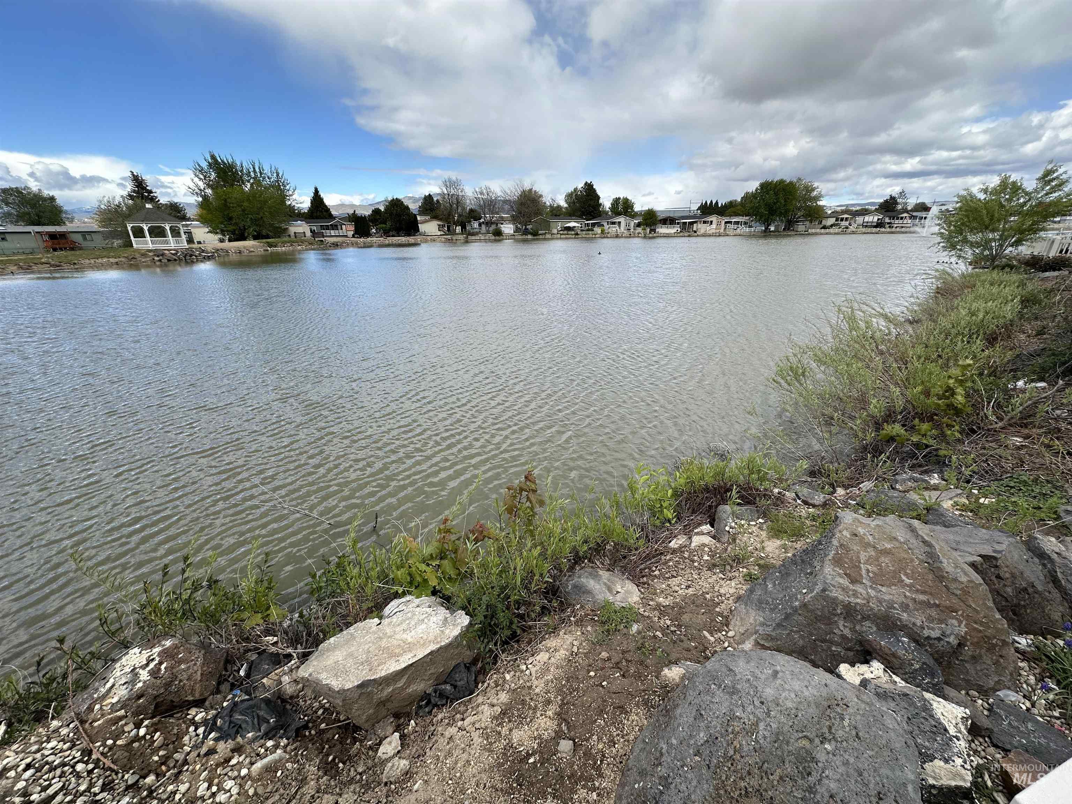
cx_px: 536
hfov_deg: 102.1
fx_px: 434
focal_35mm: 14
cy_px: 402
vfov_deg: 85.7
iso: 40
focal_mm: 2.22
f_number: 2.2
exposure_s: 1/1159
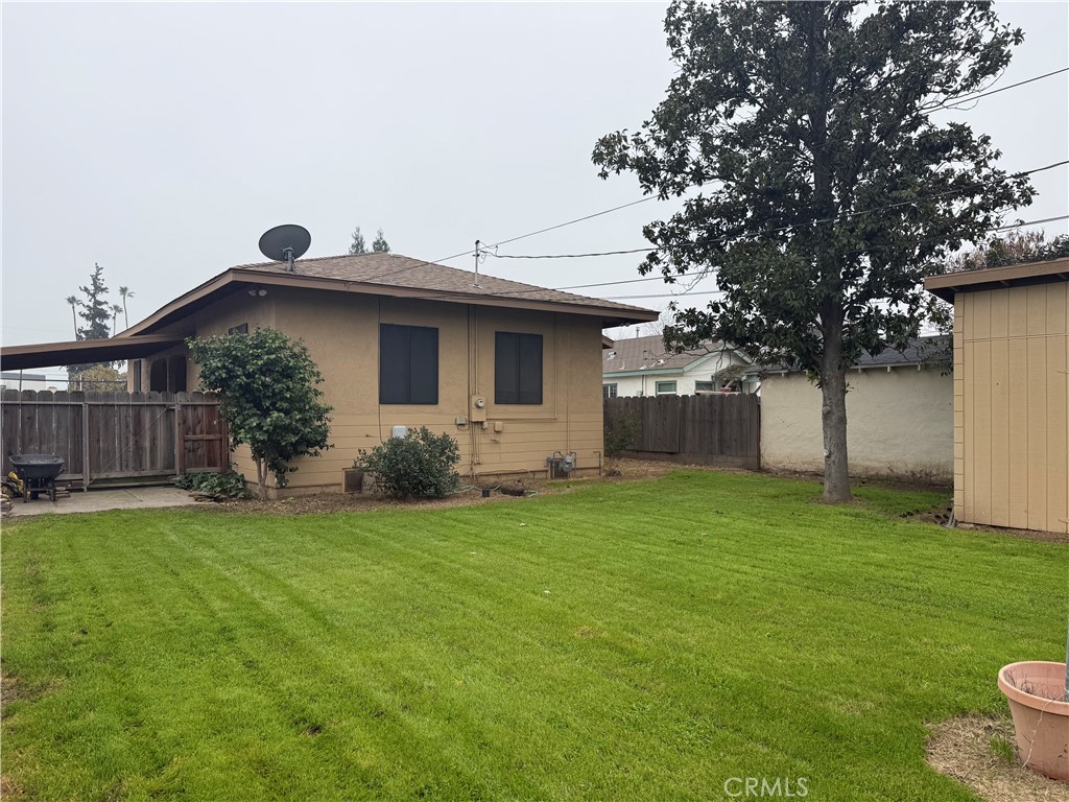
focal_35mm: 24
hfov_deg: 71.6
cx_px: 534
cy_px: 401
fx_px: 741
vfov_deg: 56.8
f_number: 1.78
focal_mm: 6.76
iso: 80
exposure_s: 1/992
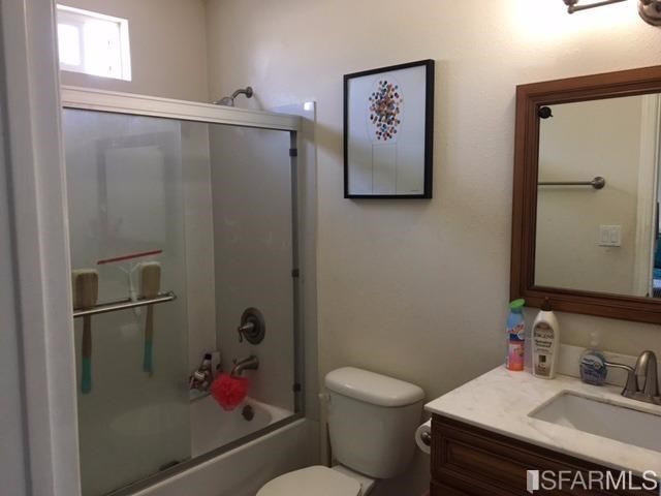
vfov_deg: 48.2
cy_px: 248
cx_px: 330
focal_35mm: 29
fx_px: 554
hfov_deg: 61.7
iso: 160
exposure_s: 1/30
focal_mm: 4.15
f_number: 2.2
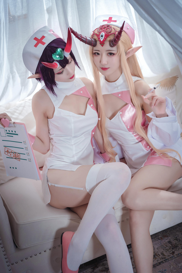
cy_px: 136
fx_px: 417
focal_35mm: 55
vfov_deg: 36.2
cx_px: 91
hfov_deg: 24.6
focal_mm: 55
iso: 500
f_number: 2.8
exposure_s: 1/160
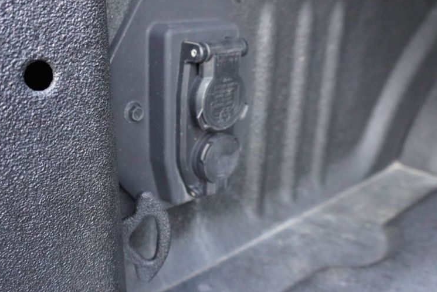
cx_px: 160
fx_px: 401
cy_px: 132
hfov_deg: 56.4
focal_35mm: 33
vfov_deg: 39.9
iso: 2000
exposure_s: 1/60
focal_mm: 16
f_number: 3.5
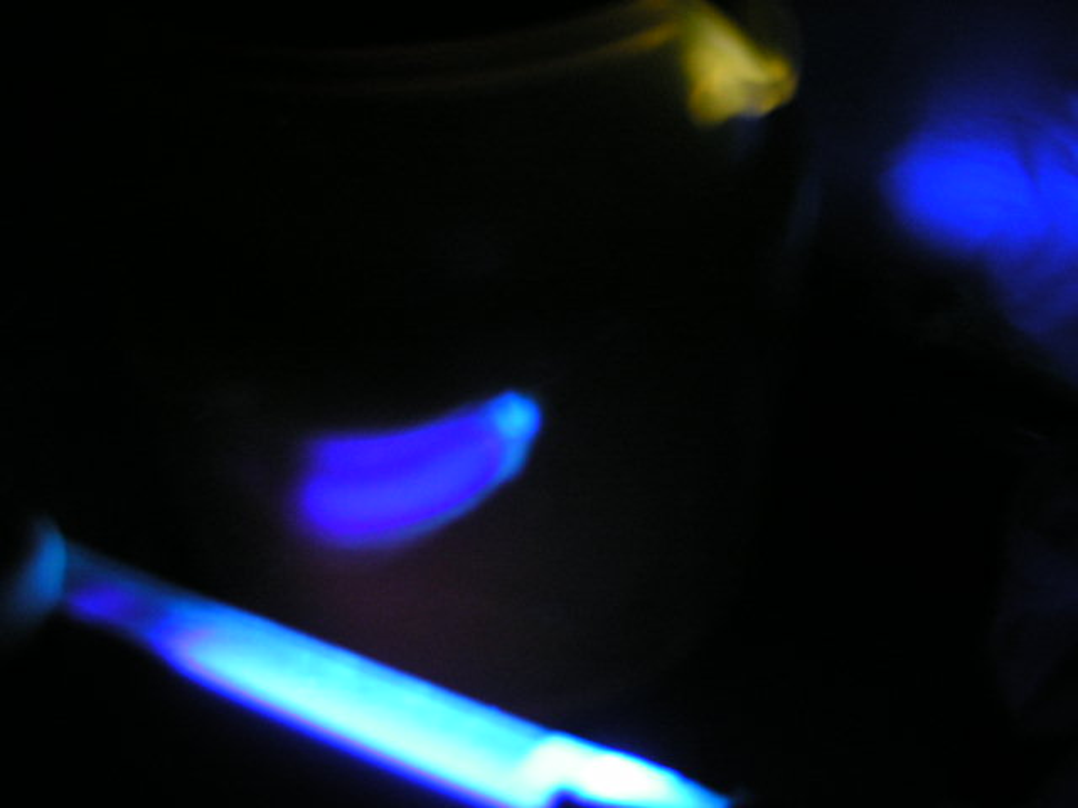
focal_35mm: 38
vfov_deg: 37.7
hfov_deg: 49.0
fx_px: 1183
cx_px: 539
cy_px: 404
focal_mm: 5.8
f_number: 2.8
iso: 200
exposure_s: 2
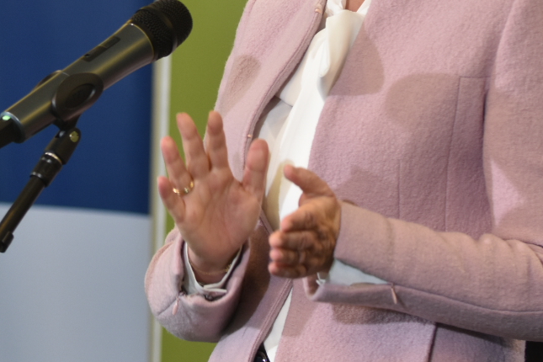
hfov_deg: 6.6
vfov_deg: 4.4
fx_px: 4660
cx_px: -8
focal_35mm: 309
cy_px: -41
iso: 400
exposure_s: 1/125
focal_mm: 82
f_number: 2.8
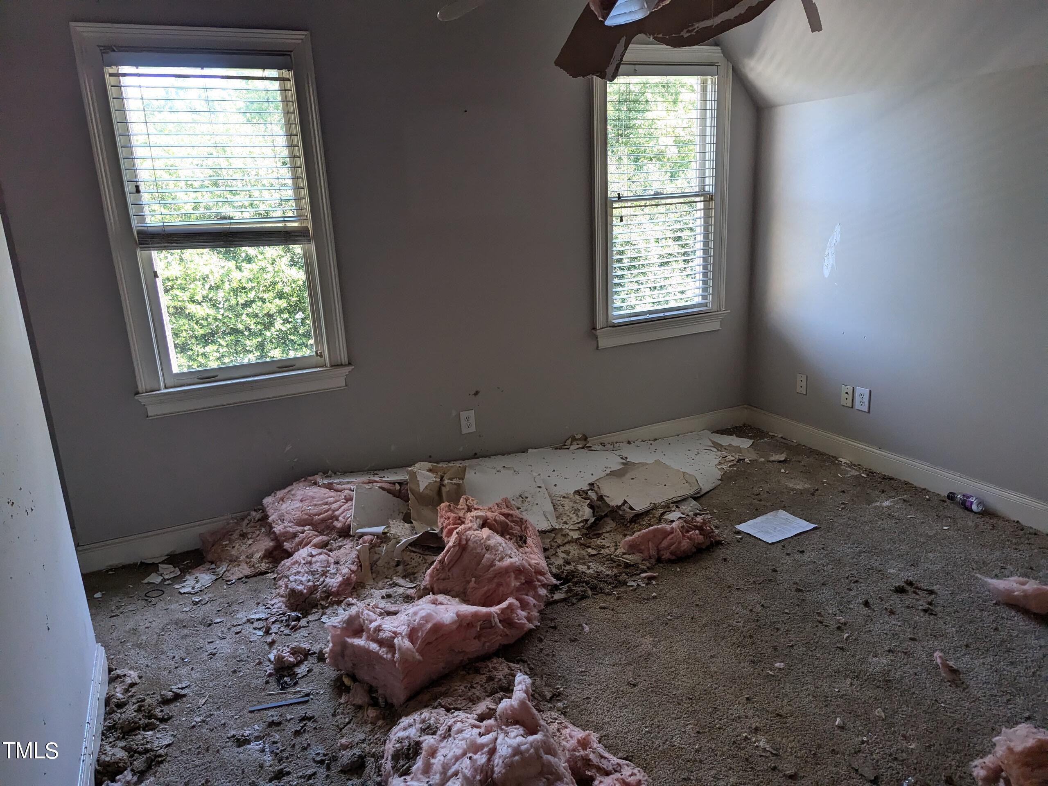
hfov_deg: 71.6
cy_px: 393
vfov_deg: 56.8
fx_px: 727
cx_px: 524
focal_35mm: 24
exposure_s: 1/529
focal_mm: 6.81
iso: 572
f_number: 1.85
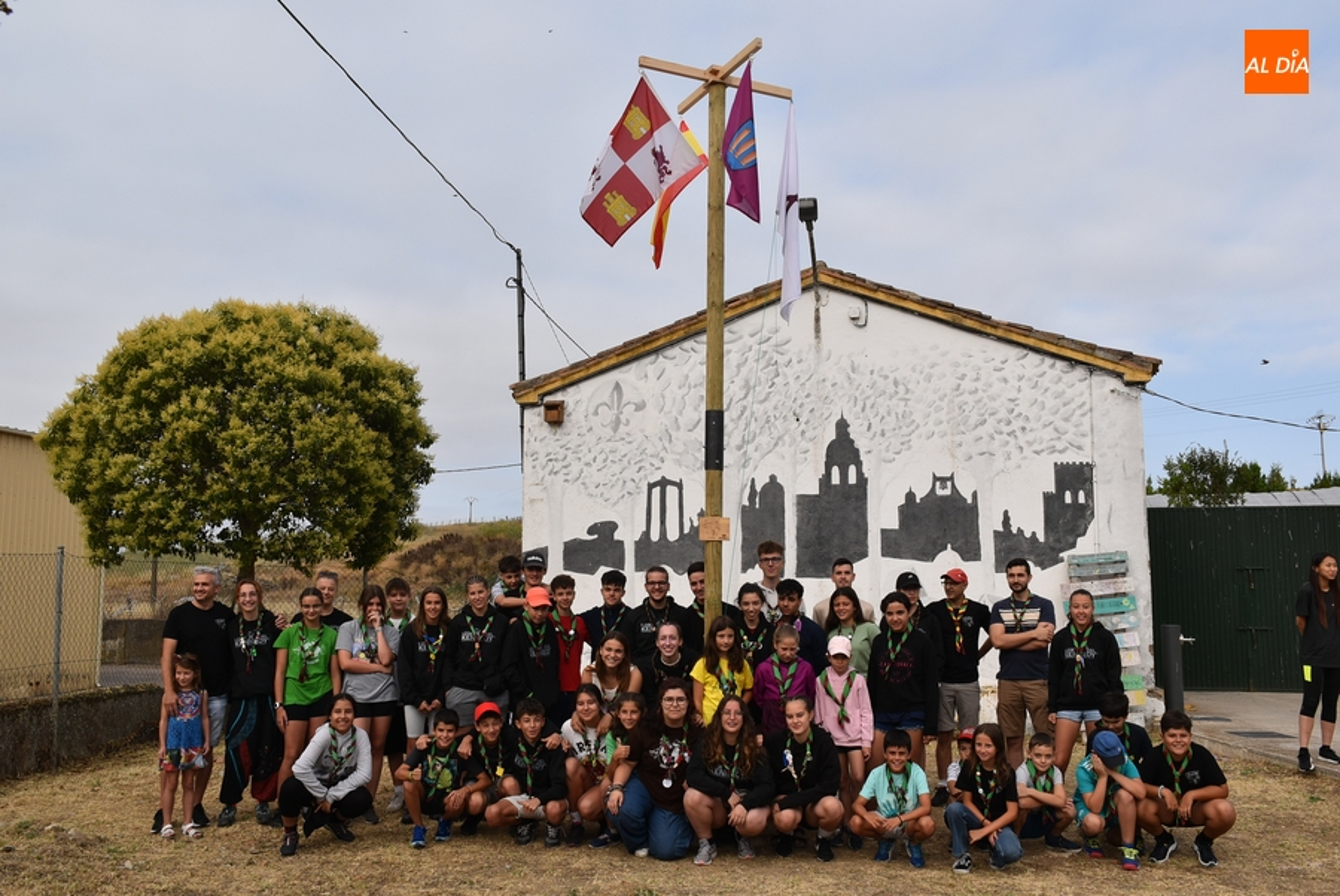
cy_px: 448
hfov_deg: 57.2
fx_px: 1229
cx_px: 670
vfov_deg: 40.1
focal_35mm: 33
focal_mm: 22
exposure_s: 1/320
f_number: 9
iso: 200
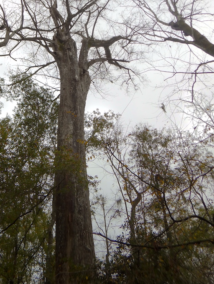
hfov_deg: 37.2
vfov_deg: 48.3
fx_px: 313
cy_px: 101
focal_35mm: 38
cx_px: 67
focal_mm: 4.3
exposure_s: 1/500
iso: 125
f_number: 2.8
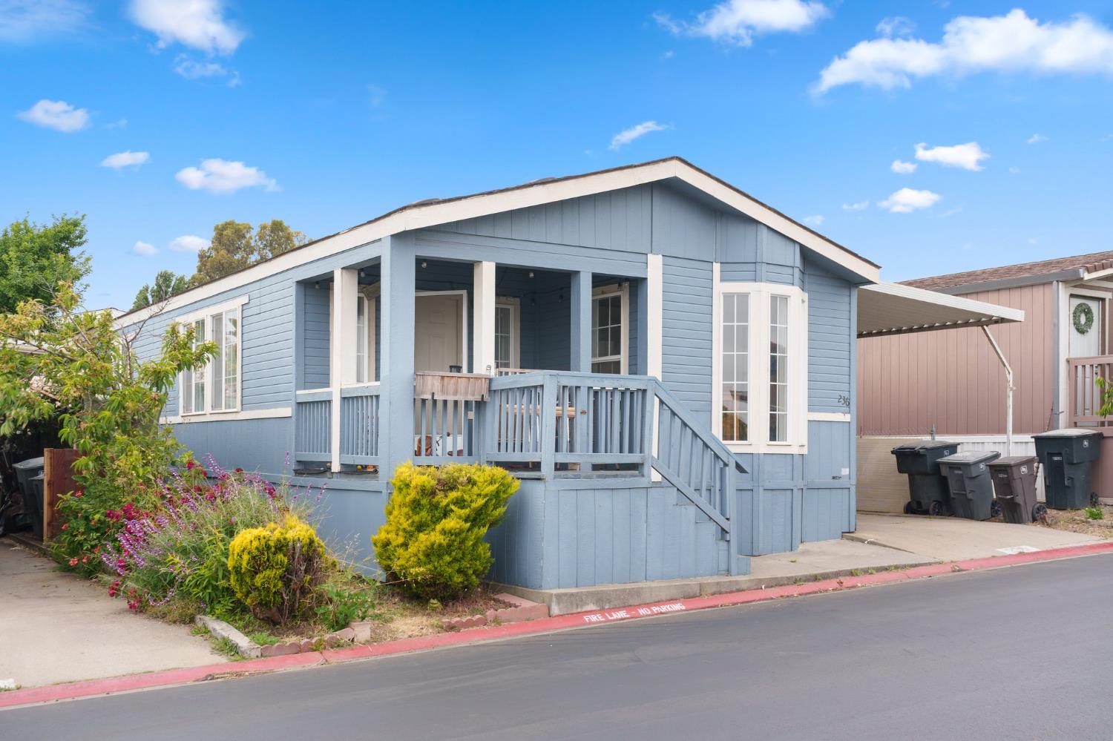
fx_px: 1113
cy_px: 370
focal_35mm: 36
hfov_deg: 53.1
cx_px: 556
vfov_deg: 36.8
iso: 100
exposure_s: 1/30
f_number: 8
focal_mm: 36
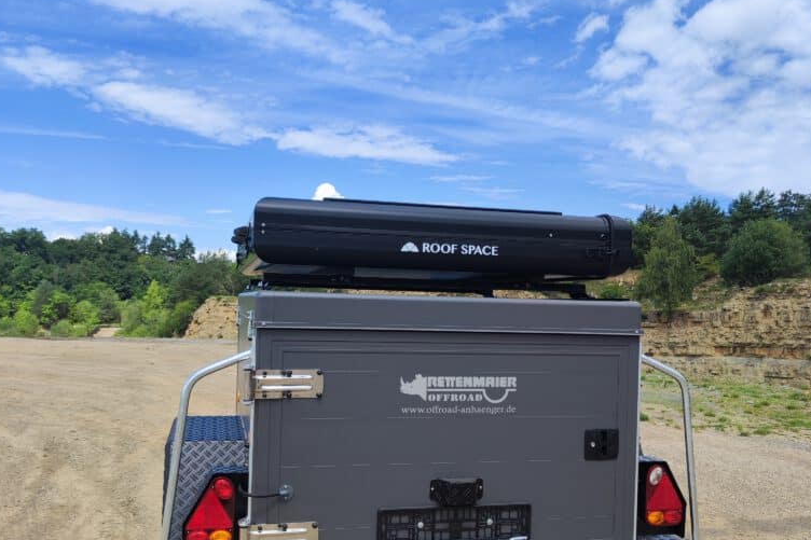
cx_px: 404
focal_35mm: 34
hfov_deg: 55.8
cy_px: 299
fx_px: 766
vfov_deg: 38.8
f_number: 1.88
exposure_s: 1/2455
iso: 50
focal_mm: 5.59
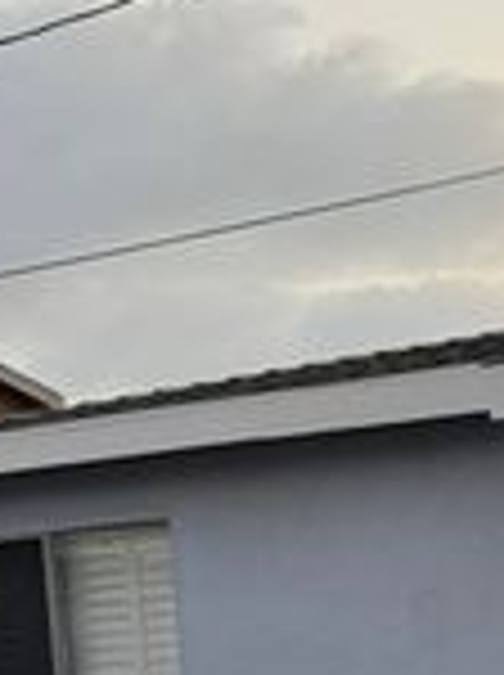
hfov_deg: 12.8
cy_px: 902
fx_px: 2083
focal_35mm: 107
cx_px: 842
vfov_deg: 17.2
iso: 200
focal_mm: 6.76
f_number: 1.78
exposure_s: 1/116
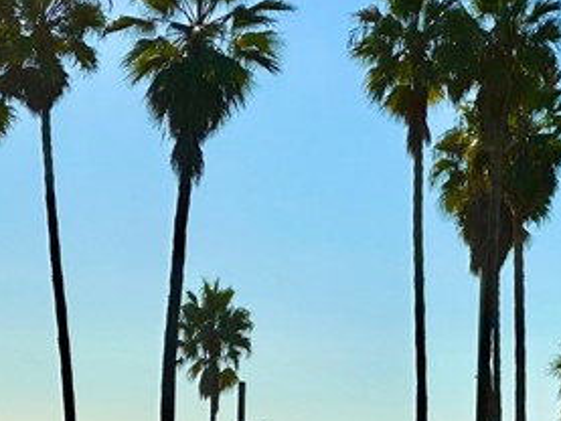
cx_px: 79
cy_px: 318
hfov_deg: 11.0
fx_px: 2886
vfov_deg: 8.3
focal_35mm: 178
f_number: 2.8
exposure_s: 1/3534
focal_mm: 9
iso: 32
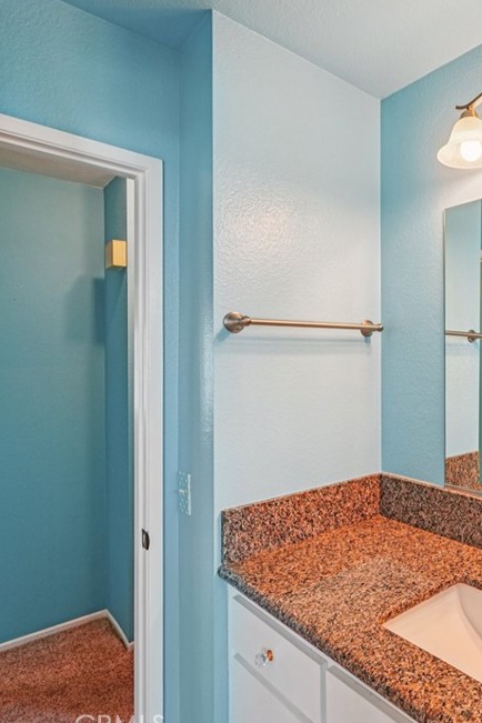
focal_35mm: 23
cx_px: 460
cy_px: 362
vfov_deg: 76.2
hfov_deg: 47.7
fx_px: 461
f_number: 8
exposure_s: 1/30
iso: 320
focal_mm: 14.6
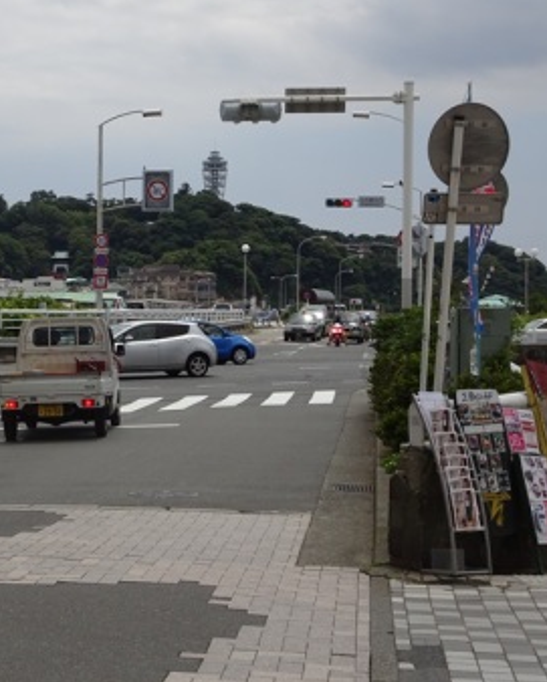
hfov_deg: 20.2
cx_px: 97
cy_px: 354
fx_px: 1516
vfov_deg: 25.4
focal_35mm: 75
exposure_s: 1/1000
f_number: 4.5
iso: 80
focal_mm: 8.84
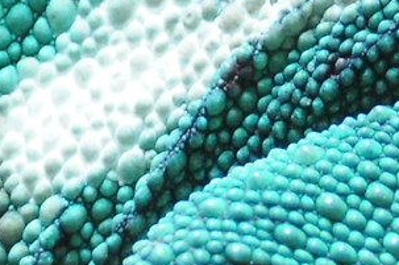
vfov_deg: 0.6
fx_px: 26336
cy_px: -163
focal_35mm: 2380
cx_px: 658
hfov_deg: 0.9
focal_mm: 200
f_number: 6.3
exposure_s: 1/50
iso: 1250
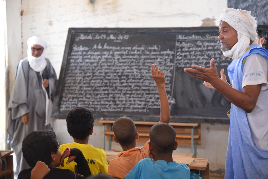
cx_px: 134
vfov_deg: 17.5
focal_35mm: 78
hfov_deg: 26.0
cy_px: 90
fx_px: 581
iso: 1100
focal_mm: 78
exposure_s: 1/125
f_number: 4
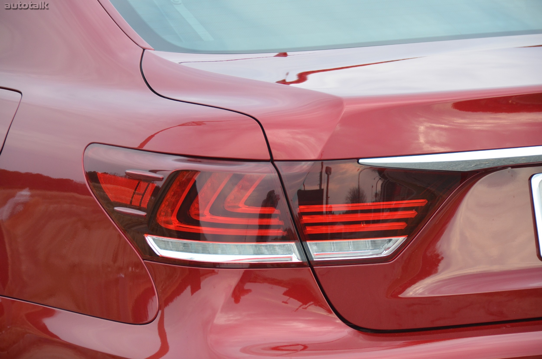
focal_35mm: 142
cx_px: 271
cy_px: 180
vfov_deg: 9.6
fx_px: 2141
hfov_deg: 14.4
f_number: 5.3
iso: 800
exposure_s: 1/800
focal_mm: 95
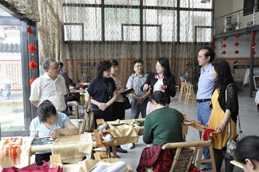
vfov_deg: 39.8
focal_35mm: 33
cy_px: 86
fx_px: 237
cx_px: 130
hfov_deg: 57.3
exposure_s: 1/200
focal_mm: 22
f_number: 7.1
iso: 1600
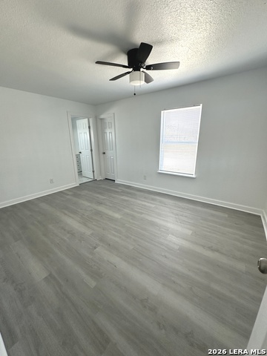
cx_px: 134
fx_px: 144
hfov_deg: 85.7
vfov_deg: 102.1
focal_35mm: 14
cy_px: 178
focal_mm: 2.22
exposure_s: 1/99
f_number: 2.2
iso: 125
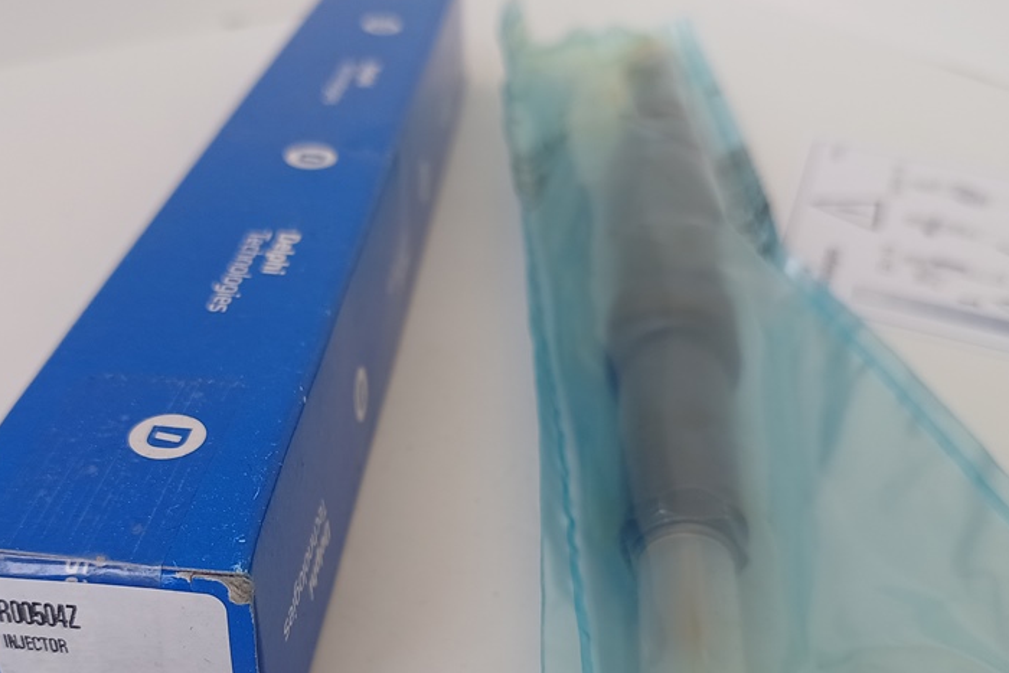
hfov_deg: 54.3
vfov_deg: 37.1
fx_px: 981
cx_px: 443
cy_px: 489
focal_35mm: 35
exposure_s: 1/50
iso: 64
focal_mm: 5.06
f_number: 1.8
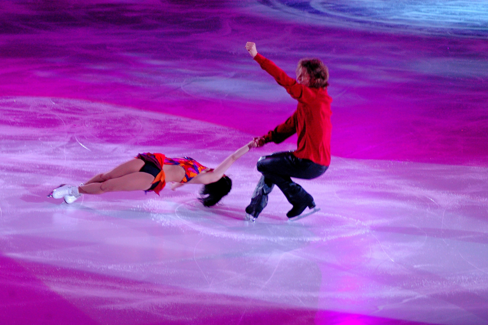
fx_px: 3047
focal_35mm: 225
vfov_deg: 6.1
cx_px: 244
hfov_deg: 9.2
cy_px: 162
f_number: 5.3
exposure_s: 1/125
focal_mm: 150
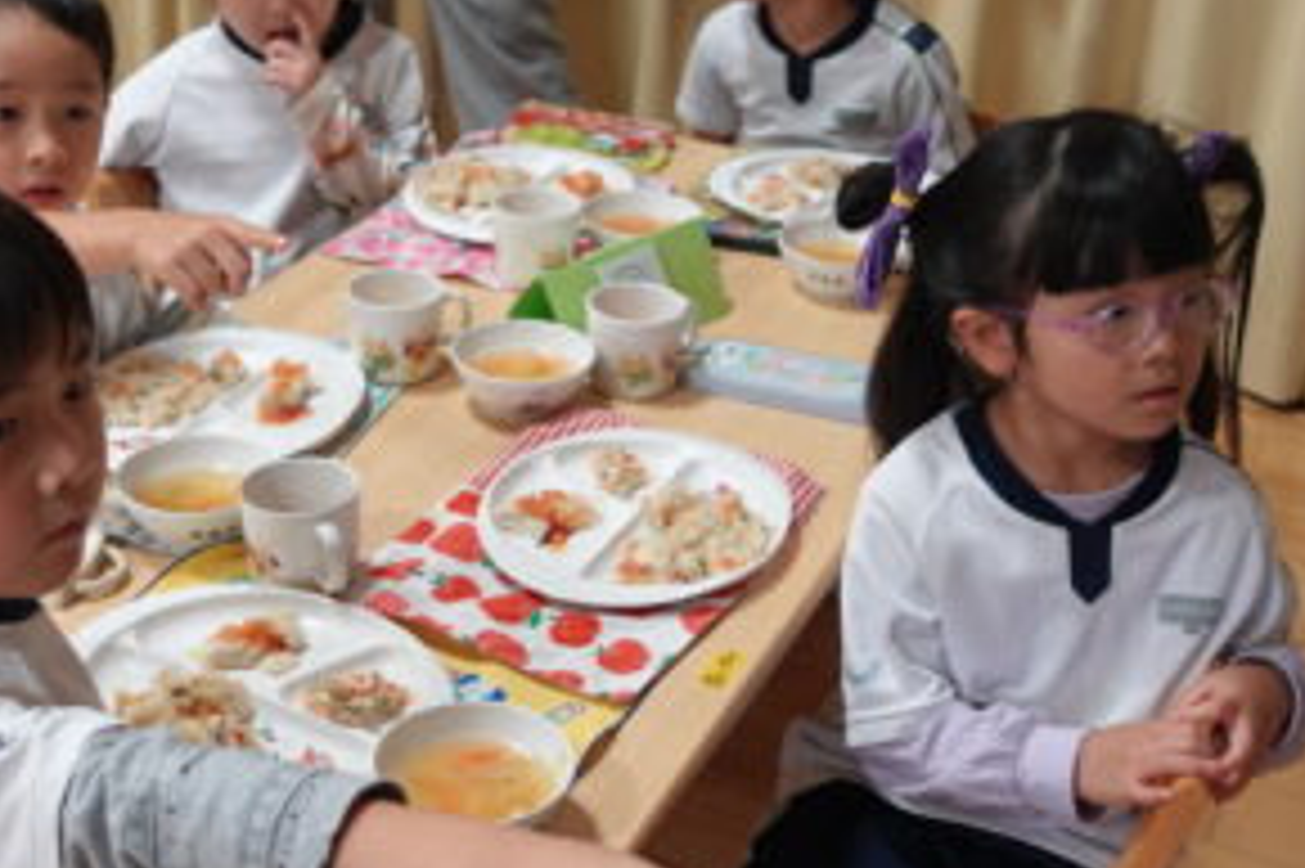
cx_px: 603
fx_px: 2101
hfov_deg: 34.5
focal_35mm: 58
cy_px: 382
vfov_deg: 23.3
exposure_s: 1/80
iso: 640
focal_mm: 13.4
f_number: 2.8
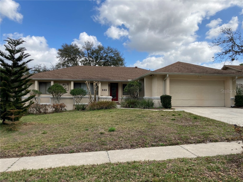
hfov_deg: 63.4
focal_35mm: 28
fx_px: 197
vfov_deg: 49.7
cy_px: 91
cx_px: 122
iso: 20
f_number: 1.8
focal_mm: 3.99
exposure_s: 1/1656
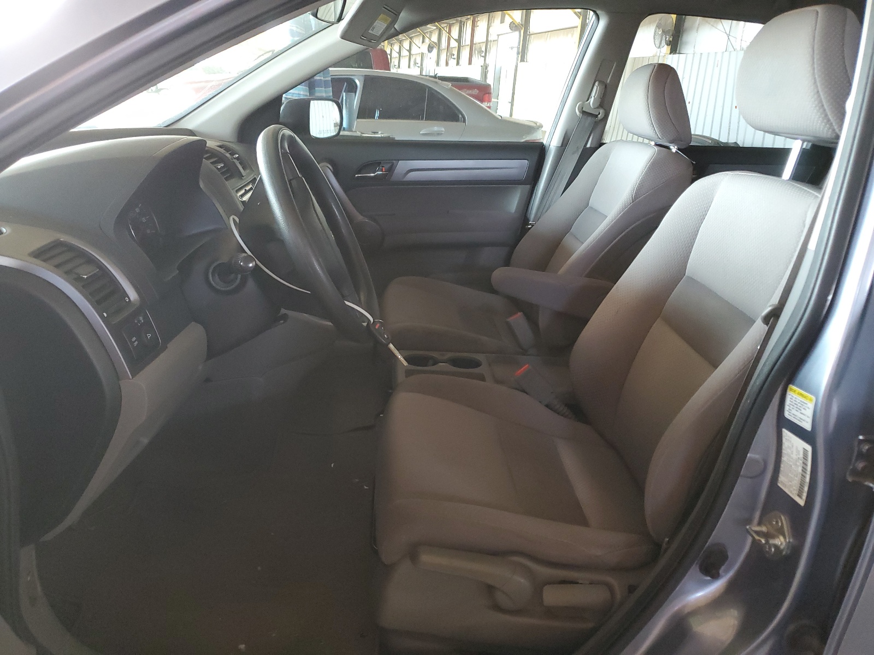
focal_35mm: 26
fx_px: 656
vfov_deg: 53.1
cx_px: 437
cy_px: 328
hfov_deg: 67.3
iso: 321
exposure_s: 1/60.2
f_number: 1.5
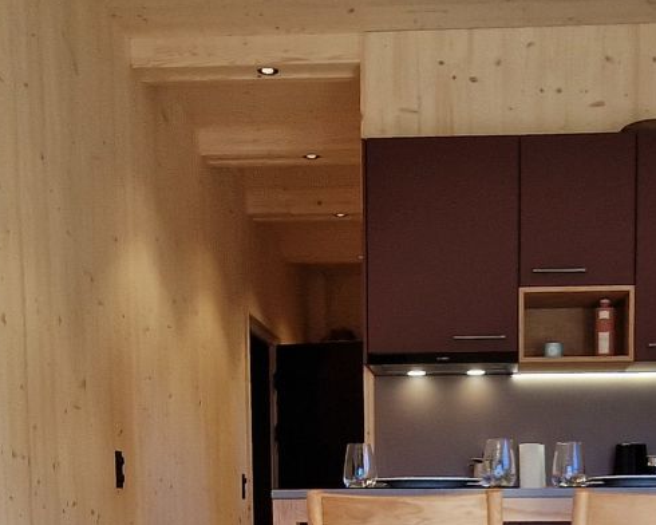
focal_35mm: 53
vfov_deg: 25.5
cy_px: 638
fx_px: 1029
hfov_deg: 35.2
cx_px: 414
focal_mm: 2.2
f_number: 2.2
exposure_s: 1/100
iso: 64
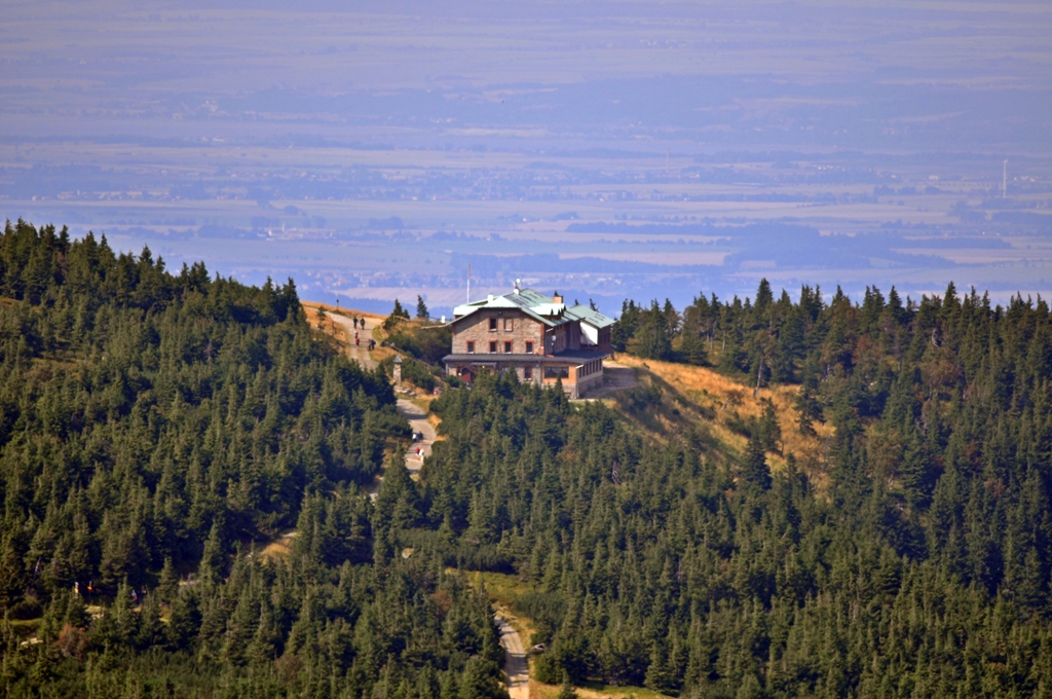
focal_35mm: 450
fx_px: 13133
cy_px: 350
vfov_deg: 3.0
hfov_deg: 4.6
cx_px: 526
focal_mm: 300
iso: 200
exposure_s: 1/1250
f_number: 4.5
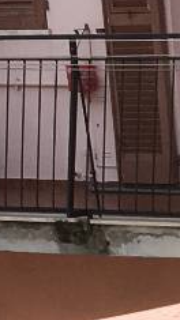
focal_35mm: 258
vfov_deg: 7.9
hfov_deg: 4.5
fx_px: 2192
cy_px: 701
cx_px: 596
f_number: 2.2
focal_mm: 4.15
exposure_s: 1/938
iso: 25
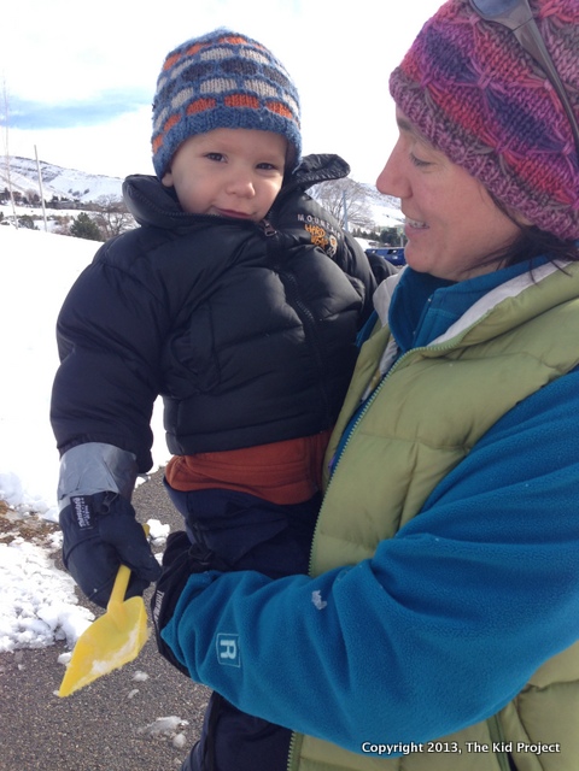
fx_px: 736
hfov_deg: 42.9
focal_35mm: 33
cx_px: 290
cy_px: 386
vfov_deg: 55.4
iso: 50
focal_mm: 4.12
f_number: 2.4
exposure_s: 1/786
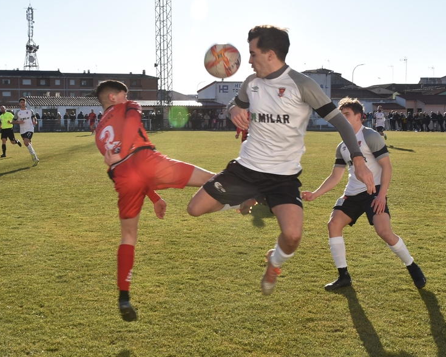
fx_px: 615
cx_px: 225
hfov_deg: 39.9
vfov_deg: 32.4
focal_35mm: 47
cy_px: 175
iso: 200
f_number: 9
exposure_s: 1/320
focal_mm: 27
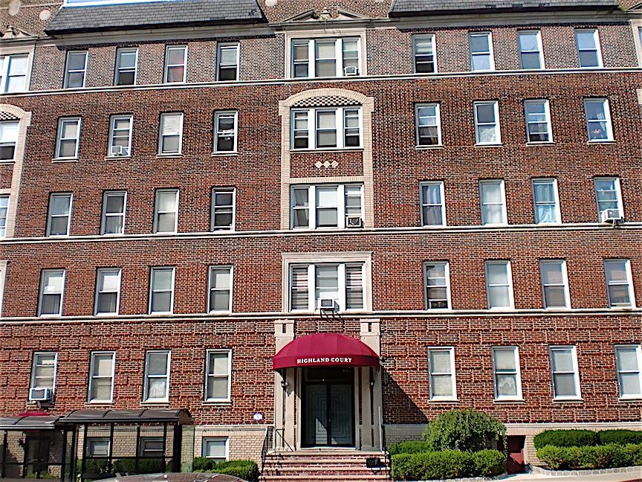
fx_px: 649
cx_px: 321
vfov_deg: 40.7
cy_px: 241
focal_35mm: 35
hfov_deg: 52.6
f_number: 3.1
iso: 64
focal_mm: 6.3
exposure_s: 1/800
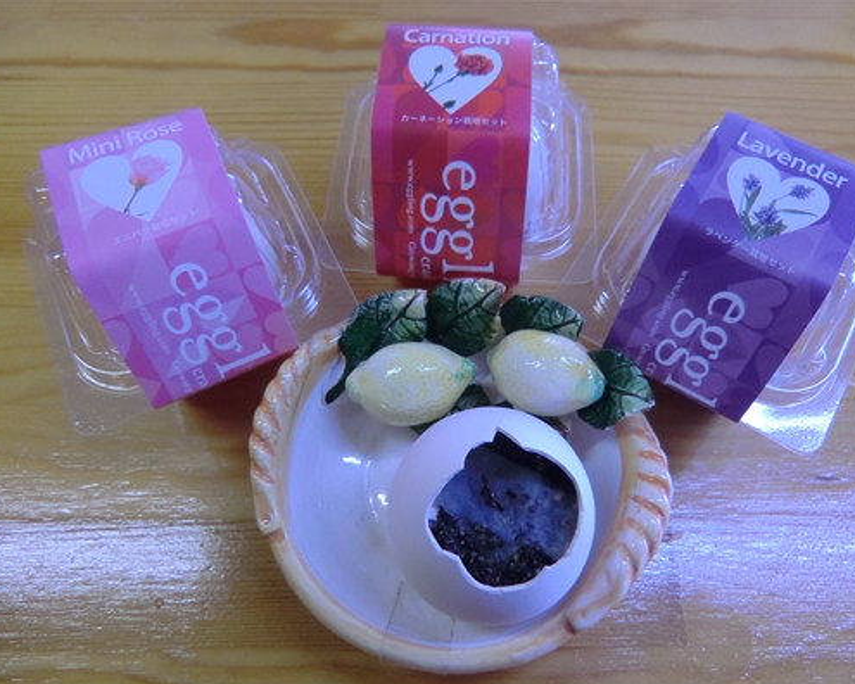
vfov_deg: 54.9
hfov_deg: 66.0
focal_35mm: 26
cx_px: 454
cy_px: 354
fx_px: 658
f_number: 3.2
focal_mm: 4.3
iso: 400
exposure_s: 1/60
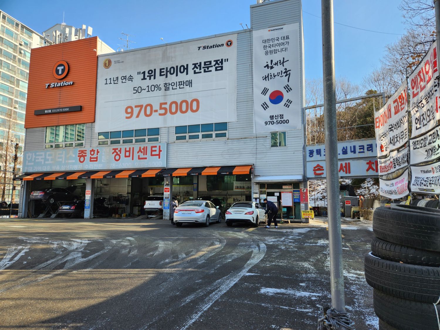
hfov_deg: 73.9
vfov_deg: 58.9
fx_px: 292
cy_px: 165
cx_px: 220
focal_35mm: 23
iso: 20
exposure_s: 1/557
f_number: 1.8
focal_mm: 5.4
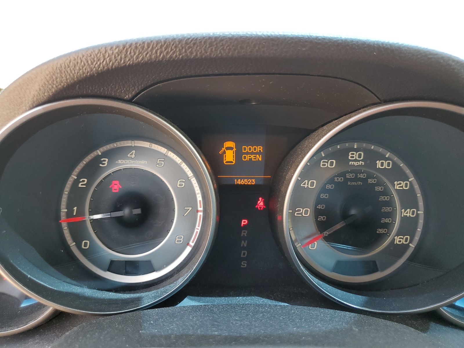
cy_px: 174
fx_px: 349
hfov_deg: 67.3
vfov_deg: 53.1
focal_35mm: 26
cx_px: 232
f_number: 1.5
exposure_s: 1/120
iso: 65
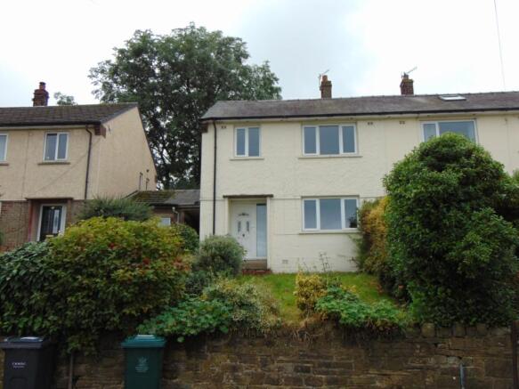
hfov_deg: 55.4
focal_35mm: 33
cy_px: 194
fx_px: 495
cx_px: 260
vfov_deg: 42.9
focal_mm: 5.8
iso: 80
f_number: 3.2
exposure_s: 1/250
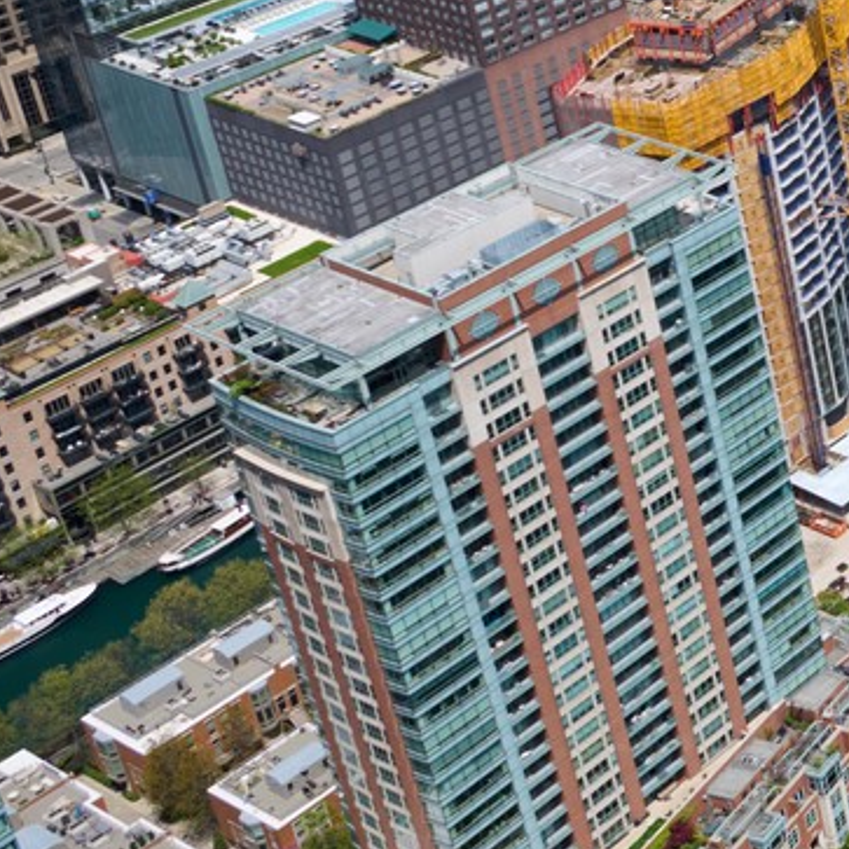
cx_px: 1786
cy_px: -152
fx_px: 2109
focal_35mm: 76
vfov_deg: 21.3
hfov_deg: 16.3
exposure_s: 1/640
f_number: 8
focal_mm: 20
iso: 200
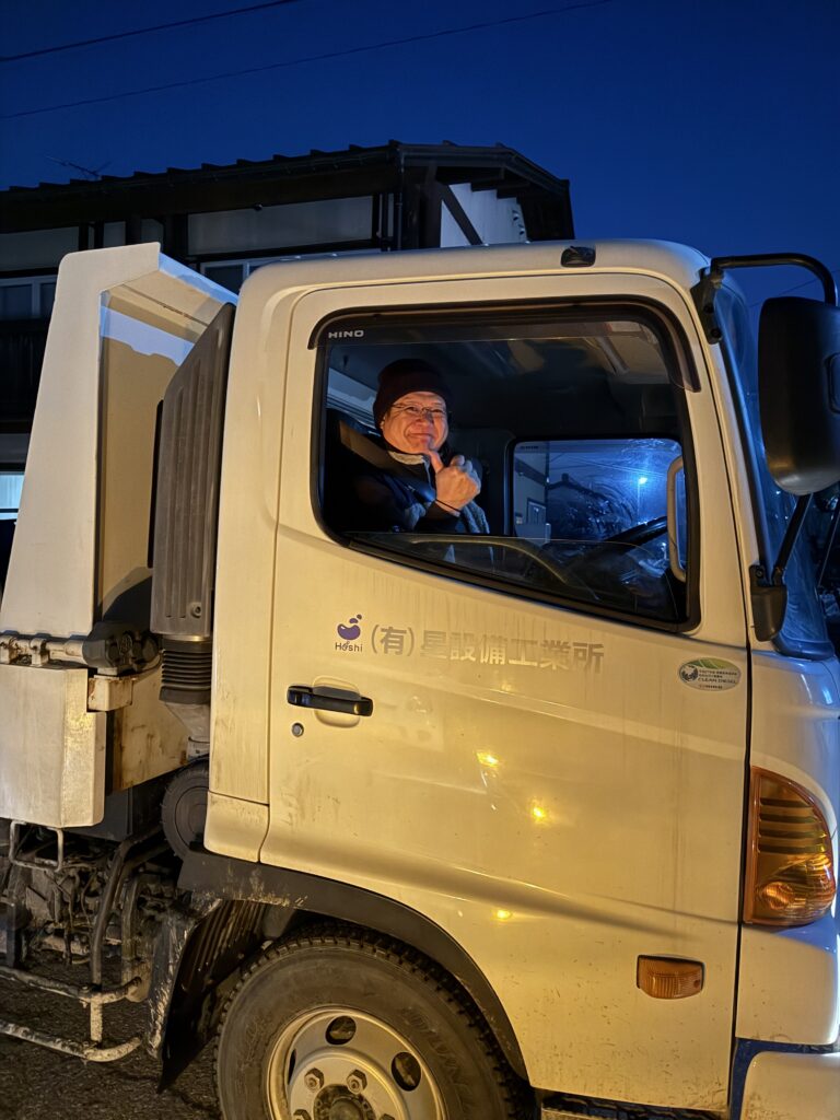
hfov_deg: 56.8
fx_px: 777
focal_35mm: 24
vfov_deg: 71.6
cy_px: 560
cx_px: 420
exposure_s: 1/25
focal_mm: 6.76
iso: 3200
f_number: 1.78
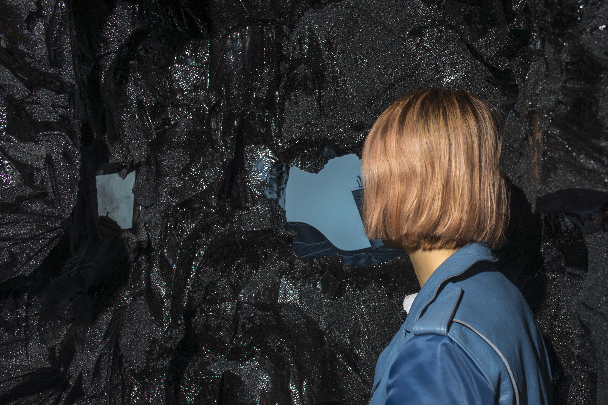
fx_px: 760
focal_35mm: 45
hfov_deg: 43.6
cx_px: 304
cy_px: 202
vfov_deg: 29.9
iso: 125
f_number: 11
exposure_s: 1/3
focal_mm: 45
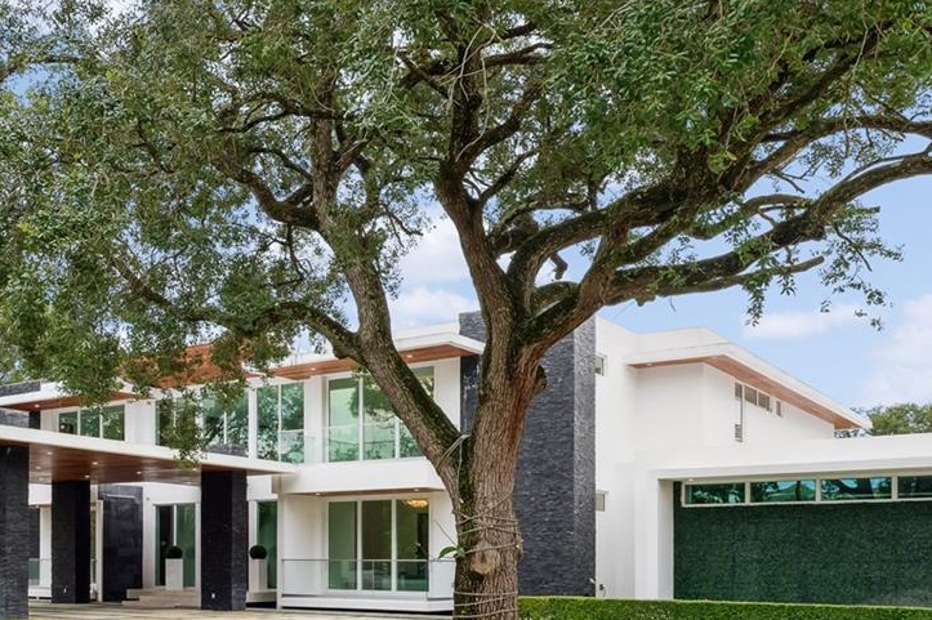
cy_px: 168
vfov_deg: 41.2
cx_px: 347
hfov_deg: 59.5
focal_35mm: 31
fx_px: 802
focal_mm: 14
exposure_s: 1/25
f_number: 9
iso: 100
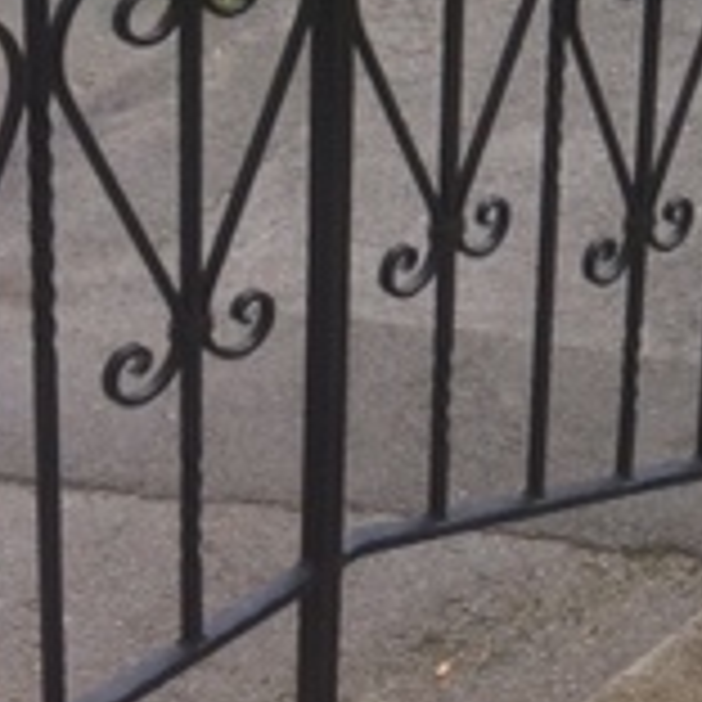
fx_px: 2409
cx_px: 940
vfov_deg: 15.9
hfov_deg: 15.7
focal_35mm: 105
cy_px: -162
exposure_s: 1/154
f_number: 2.2
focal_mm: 4.15
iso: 32
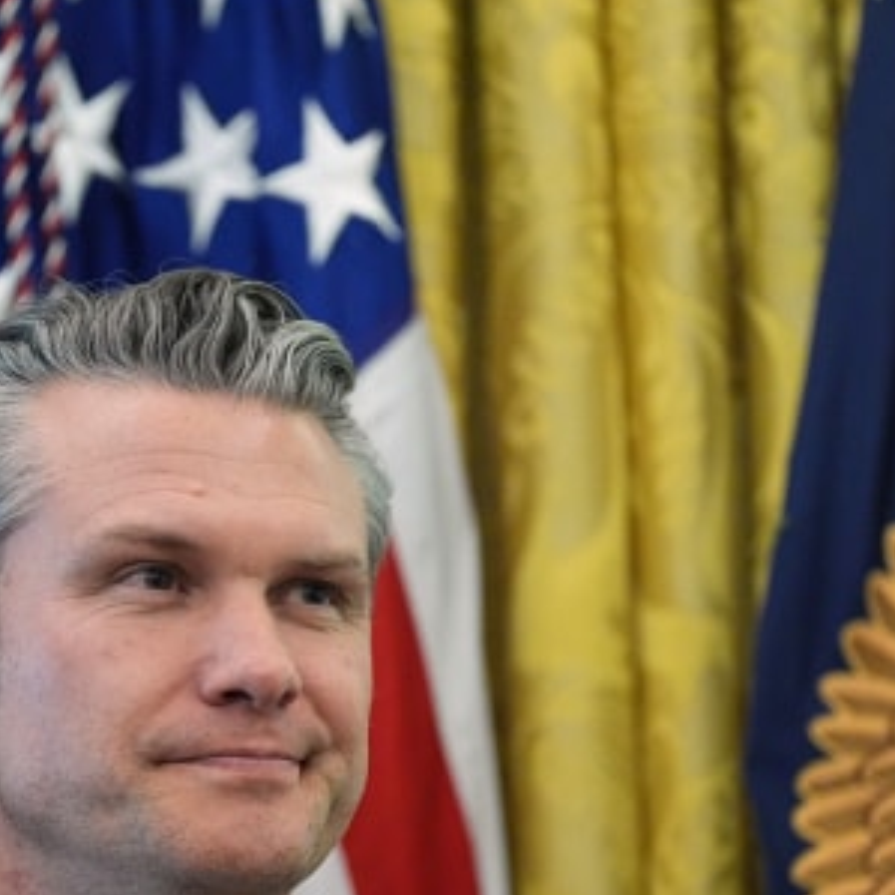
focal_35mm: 387
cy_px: 639
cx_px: 198
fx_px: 11320
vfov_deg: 4.5
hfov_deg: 4.5
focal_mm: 200
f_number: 2.8
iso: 4000
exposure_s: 1/400
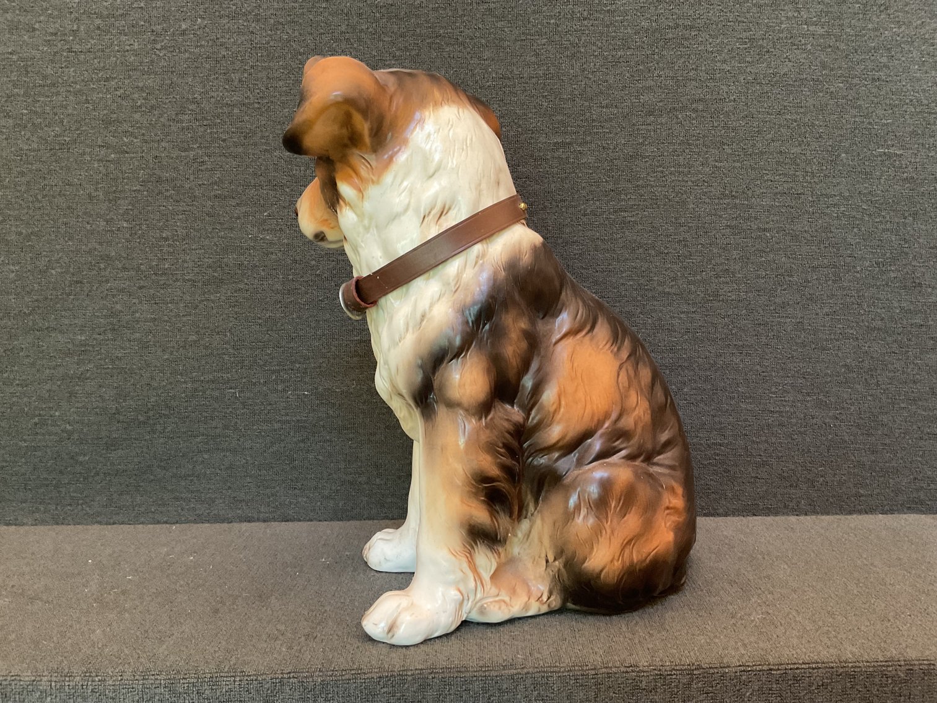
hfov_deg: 61.7
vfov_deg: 48.2
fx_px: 785
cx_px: 468
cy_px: 352
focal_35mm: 29
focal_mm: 3
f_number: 1.8
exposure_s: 1/40
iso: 320
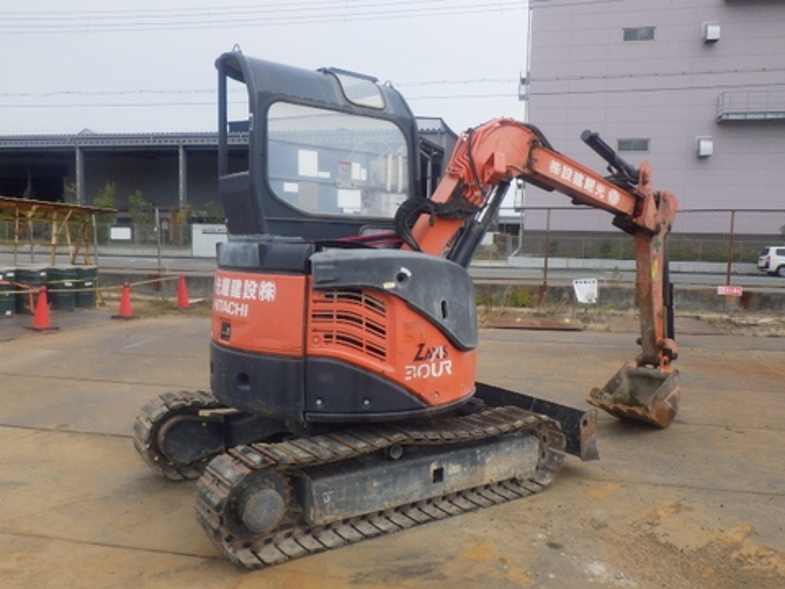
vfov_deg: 49.7
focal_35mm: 28
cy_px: 294
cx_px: 392
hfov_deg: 63.4
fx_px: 635
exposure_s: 1/1000
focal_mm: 5
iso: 250
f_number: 4.2
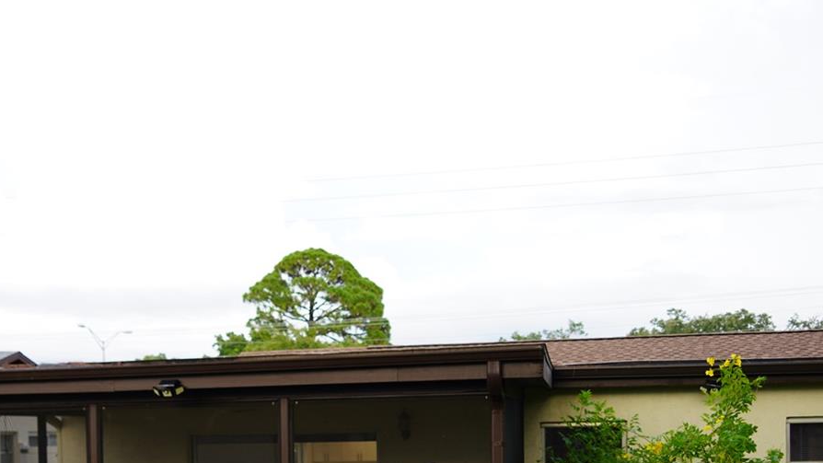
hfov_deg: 45.2
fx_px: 982
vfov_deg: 25.3
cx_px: 330
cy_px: 458
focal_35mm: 45
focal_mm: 24
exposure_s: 1/60
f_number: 4
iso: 125
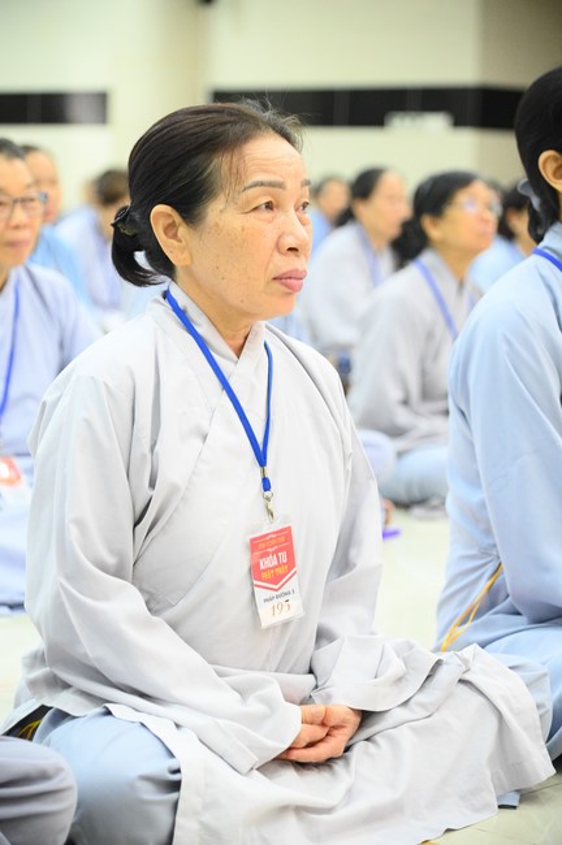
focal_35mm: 95
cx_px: 281
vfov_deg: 21.5
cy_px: 422
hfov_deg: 14.4
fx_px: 2229
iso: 8000
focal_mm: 95
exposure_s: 1/160
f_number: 4
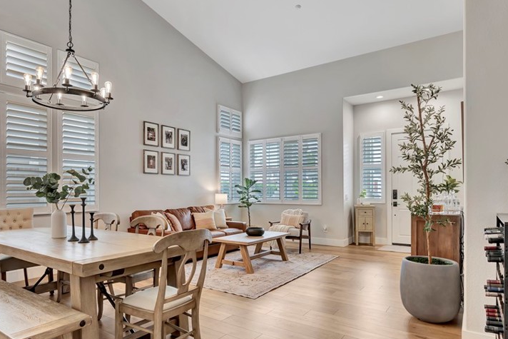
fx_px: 325
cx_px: 206
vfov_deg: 54.9
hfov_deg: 75.3
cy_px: 193
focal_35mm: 23
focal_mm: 16
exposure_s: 1/13
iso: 100
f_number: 5.6
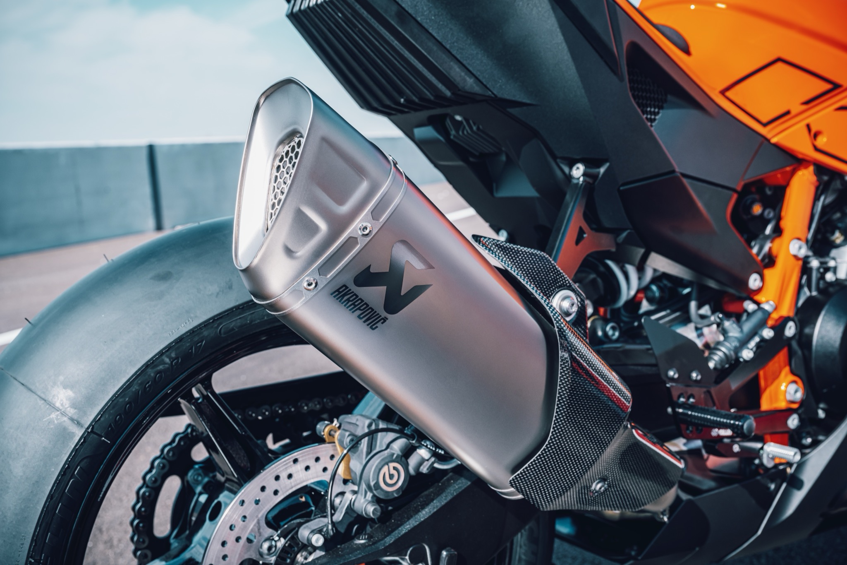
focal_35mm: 40
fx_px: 941
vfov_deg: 33.4
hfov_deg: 48.5
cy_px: 282
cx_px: 424
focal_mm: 40
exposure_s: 1/250
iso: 200
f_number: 8
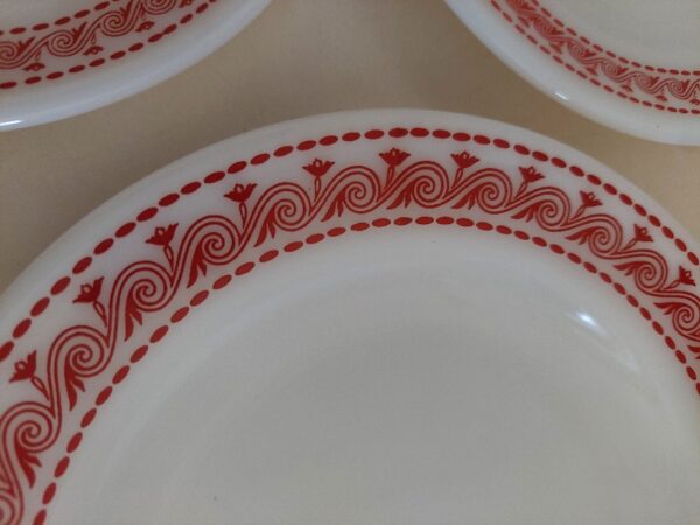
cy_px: 262
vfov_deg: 56.8
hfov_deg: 71.6
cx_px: 350
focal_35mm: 24
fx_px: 485
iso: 400
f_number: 1.8
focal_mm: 5.23
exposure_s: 1/60.2
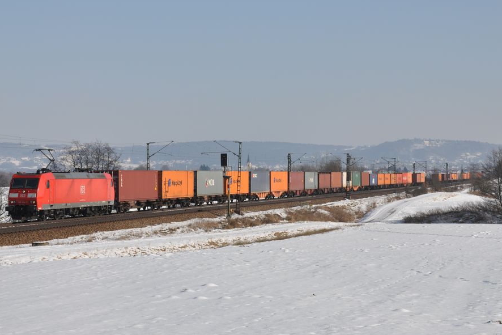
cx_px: 243
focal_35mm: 90
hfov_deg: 22.6
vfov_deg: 15.2
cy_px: 154
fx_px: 1255
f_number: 10
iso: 200
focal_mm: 52
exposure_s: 1/500
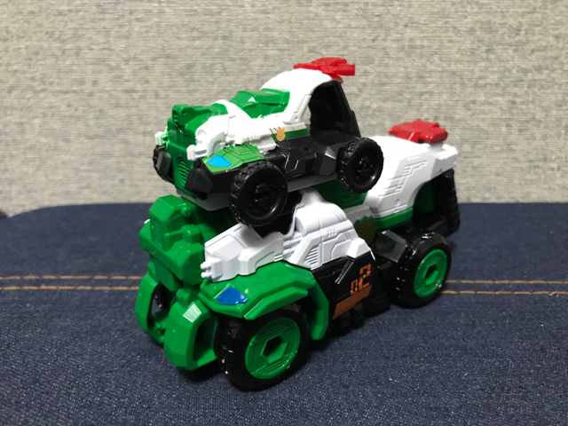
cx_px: 284
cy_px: 213
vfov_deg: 49.7
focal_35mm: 28
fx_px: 459
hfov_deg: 63.4
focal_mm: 3.99
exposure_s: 1/17
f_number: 1.8
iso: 100
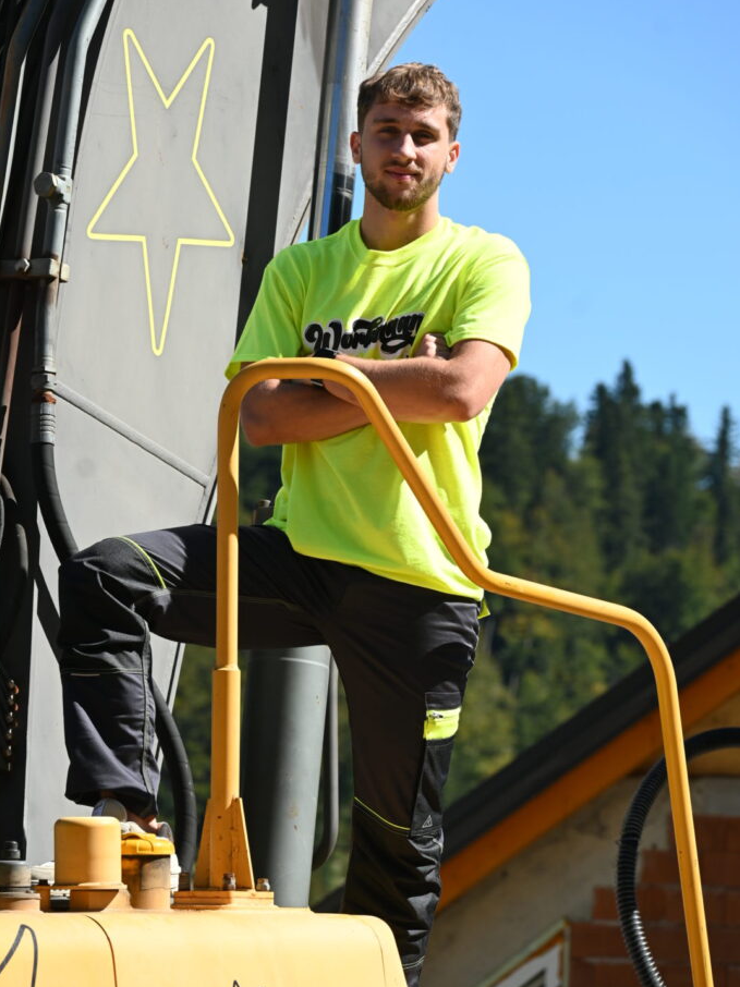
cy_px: 466
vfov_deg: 10.5
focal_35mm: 188
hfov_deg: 7.9
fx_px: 5348
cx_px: 369
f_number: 6.3
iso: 100
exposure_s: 1/320
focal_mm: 115
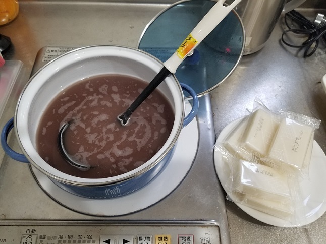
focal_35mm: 26
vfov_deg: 53.0
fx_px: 245
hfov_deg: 67.3
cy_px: 122
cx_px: 163
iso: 160
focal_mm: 4.25
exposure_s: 1/60
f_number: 1.7
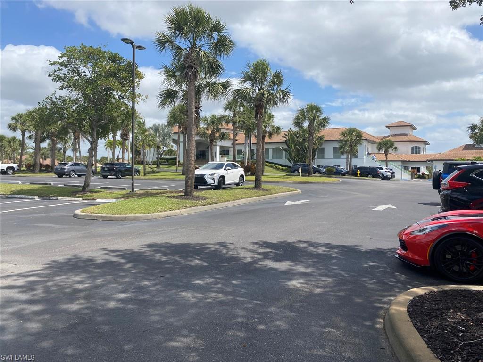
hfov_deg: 67.3
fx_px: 363
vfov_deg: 53.1
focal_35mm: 26
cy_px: 181
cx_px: 242
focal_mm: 4.25
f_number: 1.8
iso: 32
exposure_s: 1/3040
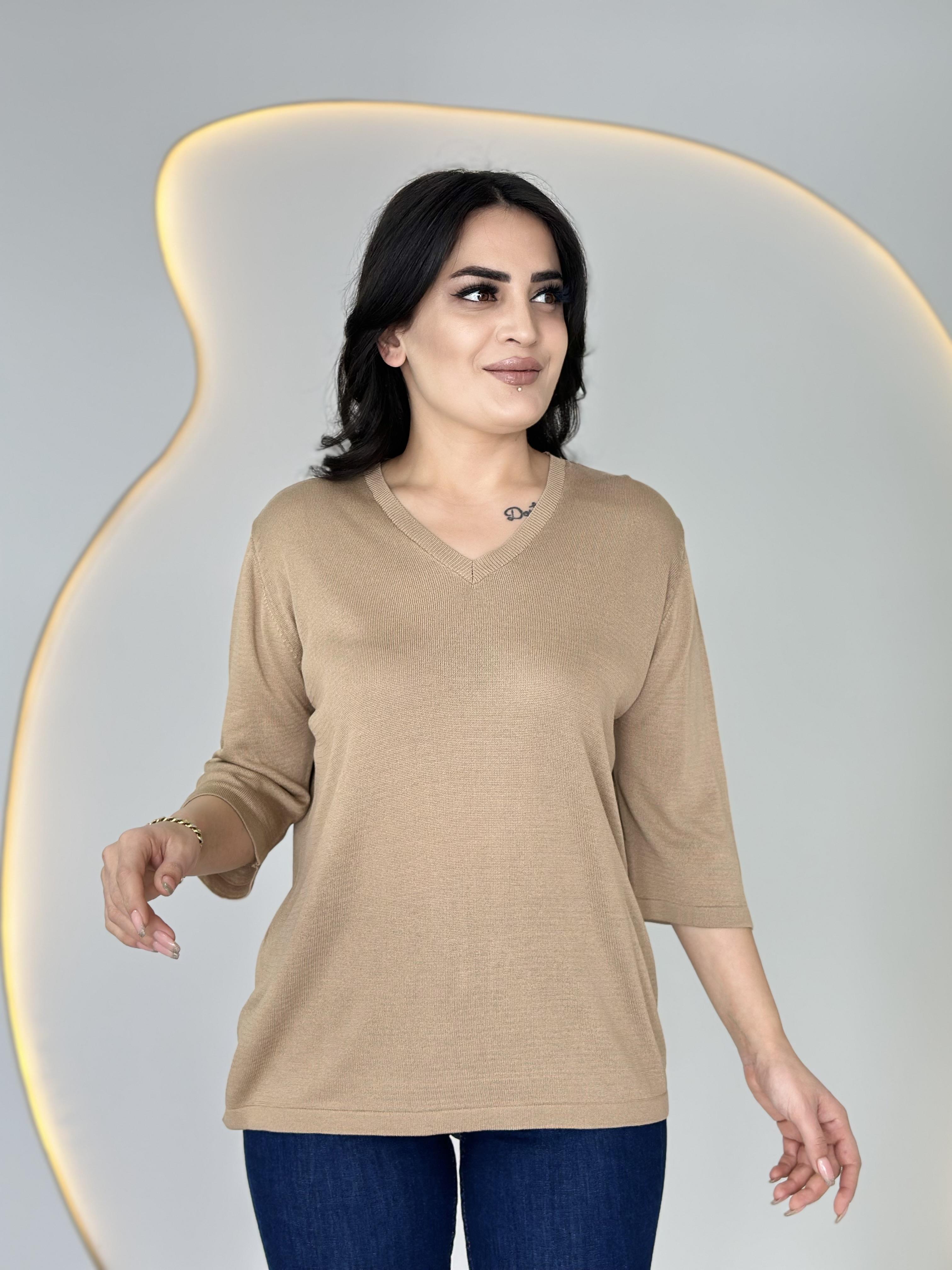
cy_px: 635
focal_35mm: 48
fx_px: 1760
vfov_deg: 39.7
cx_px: 476
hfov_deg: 30.3
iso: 80
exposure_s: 1/239
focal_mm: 6.86
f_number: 1.78
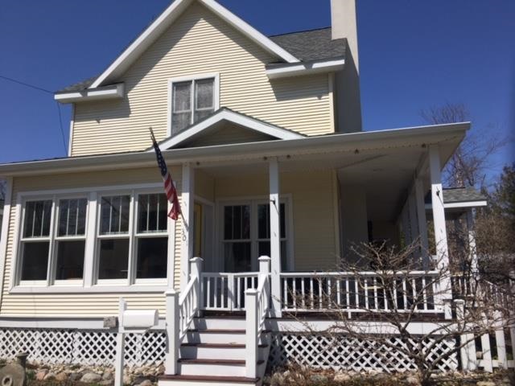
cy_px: 193
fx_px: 431
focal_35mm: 29
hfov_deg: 61.7
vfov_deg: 48.2
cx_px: 258
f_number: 2.2
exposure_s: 1/3497
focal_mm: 4.15
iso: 25
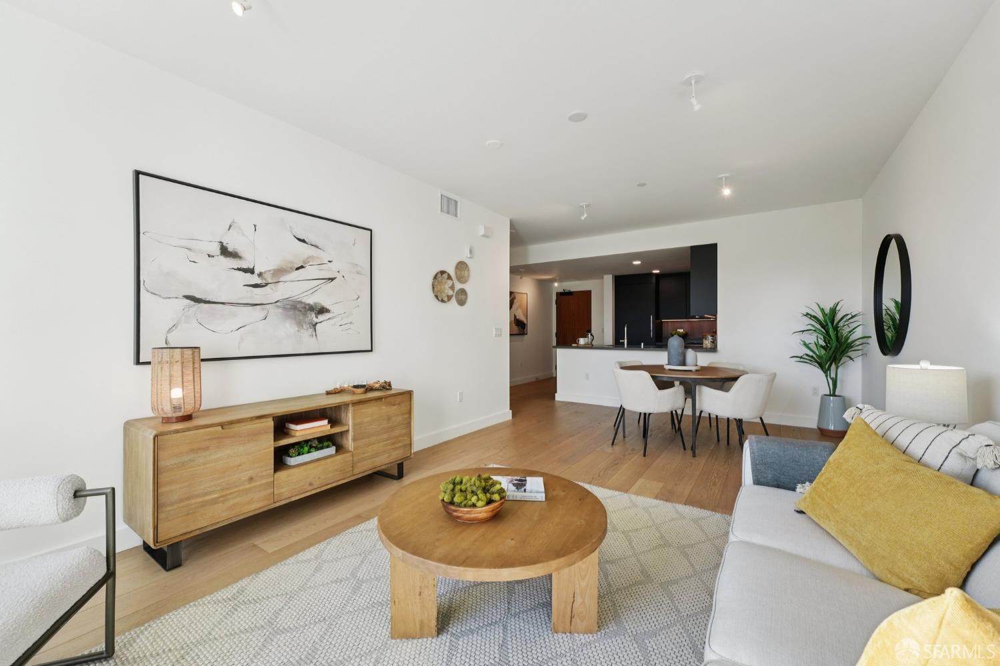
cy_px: 333
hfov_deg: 104.3
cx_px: 500
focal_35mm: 14
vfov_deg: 81.2
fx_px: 389
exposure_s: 1/125
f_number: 8
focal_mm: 14
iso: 640
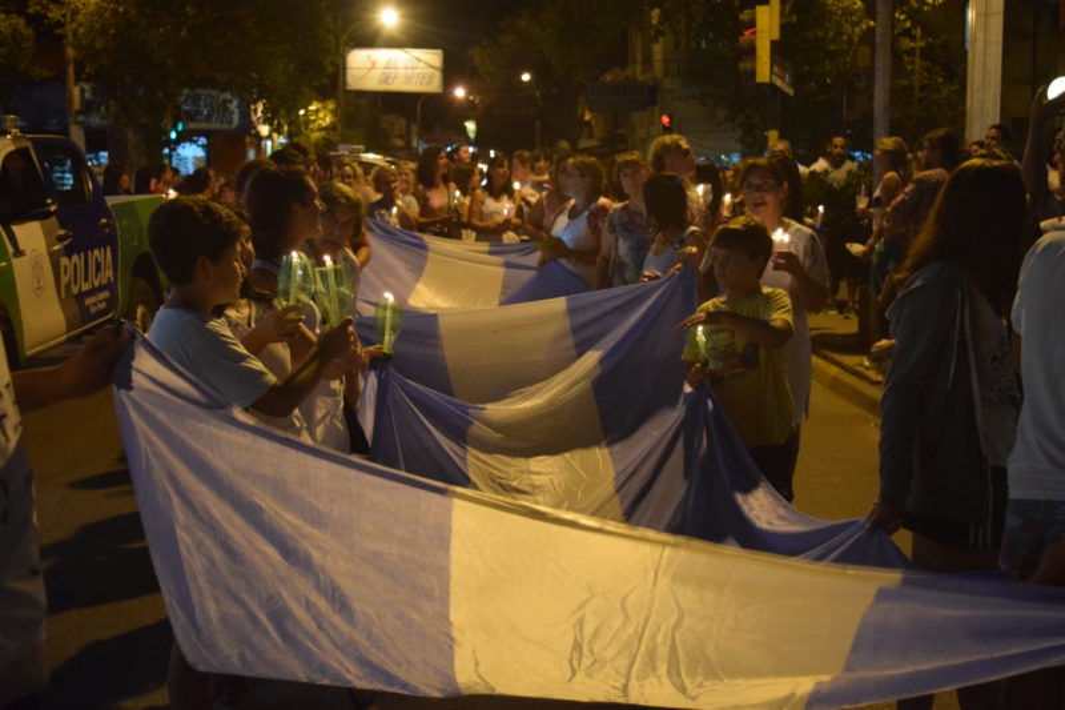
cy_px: 355
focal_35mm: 46
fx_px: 1375
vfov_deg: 28.9
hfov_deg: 42.3
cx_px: 532
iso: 3200
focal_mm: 31
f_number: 4.2
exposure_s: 1/60
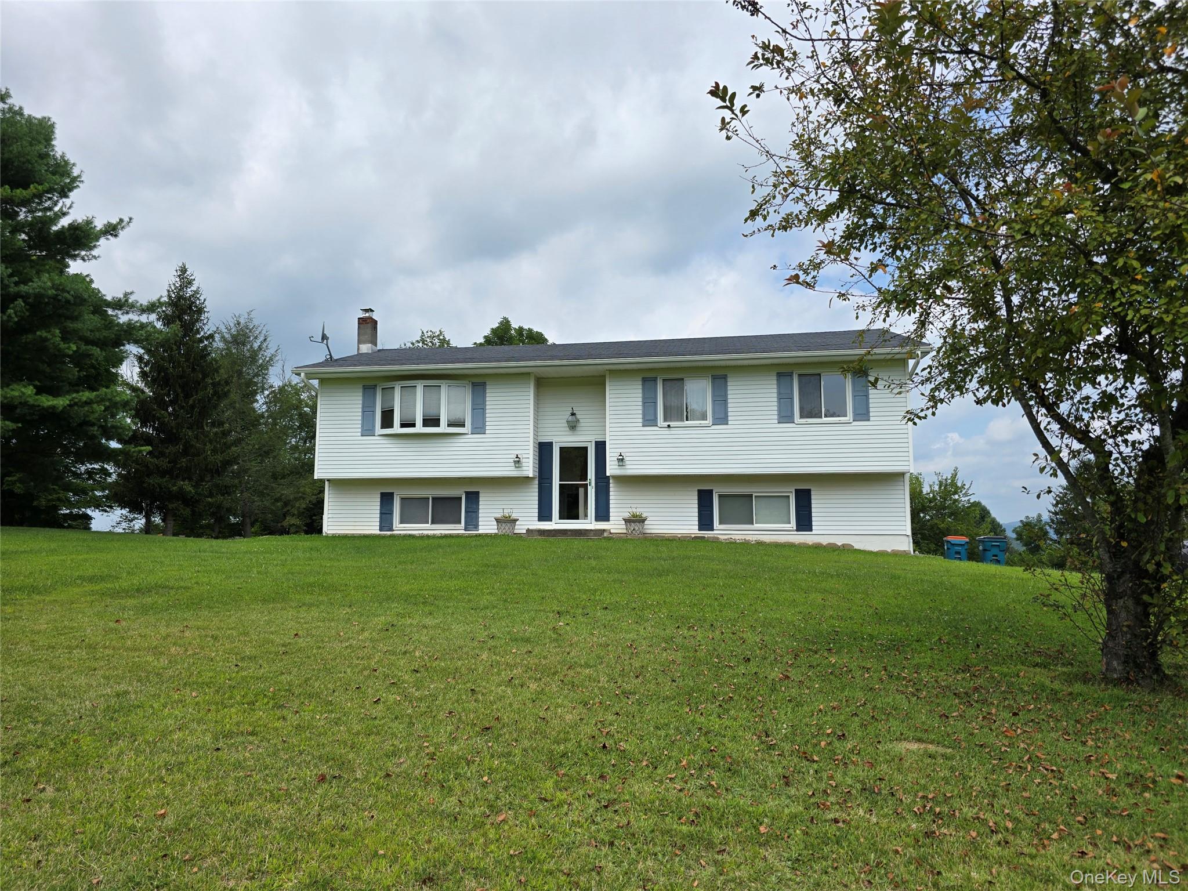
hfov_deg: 73.9
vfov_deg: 58.9
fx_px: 789
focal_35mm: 23
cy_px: 446
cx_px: 594
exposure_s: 1/845
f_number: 1.7
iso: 12
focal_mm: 6.3
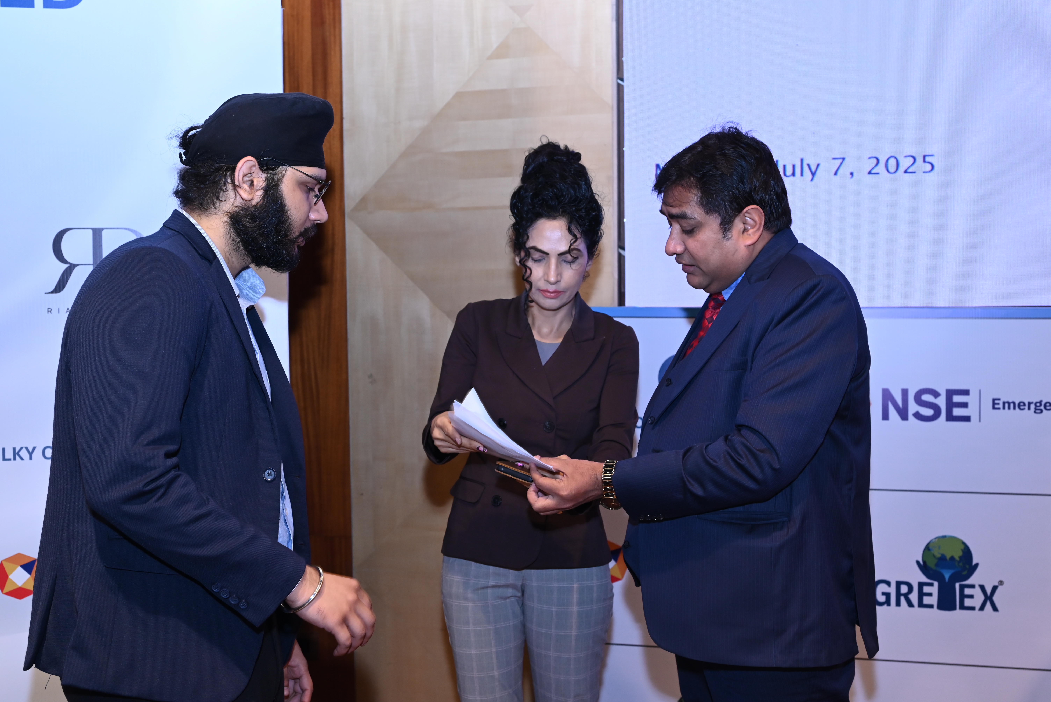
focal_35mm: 44
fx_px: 1285
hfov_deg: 44.5
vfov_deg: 30.5
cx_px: 526
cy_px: 351
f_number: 5.6
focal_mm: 44
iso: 1250
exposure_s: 1/125
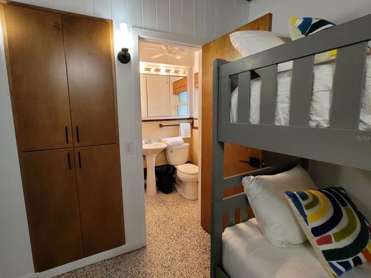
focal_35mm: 15
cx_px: 167
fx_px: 161
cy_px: 138
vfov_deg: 81.7
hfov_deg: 97.9
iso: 250
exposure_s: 1/60
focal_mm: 2.2
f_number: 2.2
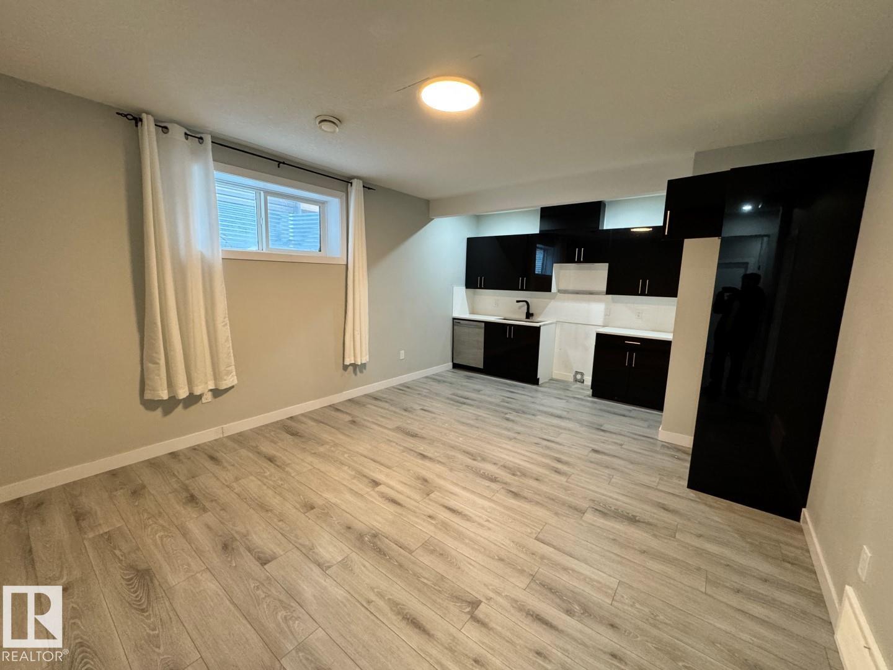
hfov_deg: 102.1
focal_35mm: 14
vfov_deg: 85.7
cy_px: 335
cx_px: 446
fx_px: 361
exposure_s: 1/60
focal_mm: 2.22
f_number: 2.2
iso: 400
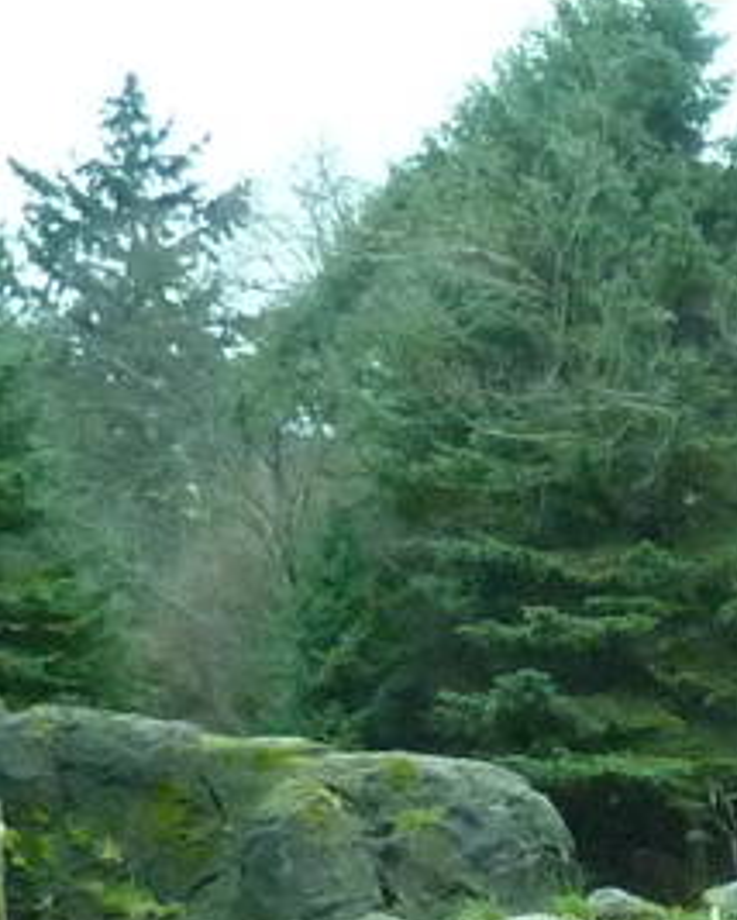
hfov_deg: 9.2
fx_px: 3976
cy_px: 1354
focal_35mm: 146
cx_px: 1922
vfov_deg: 12.6
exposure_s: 1/160
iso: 400
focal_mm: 4.1
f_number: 3.3
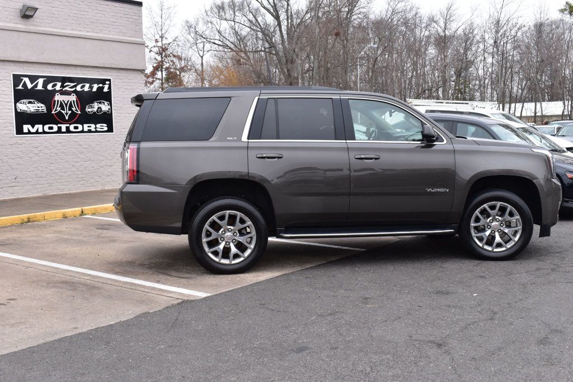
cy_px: 191
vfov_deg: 30.8
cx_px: 286
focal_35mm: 44
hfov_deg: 45.0
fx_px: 692
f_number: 10
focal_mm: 29
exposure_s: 1/200
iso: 400
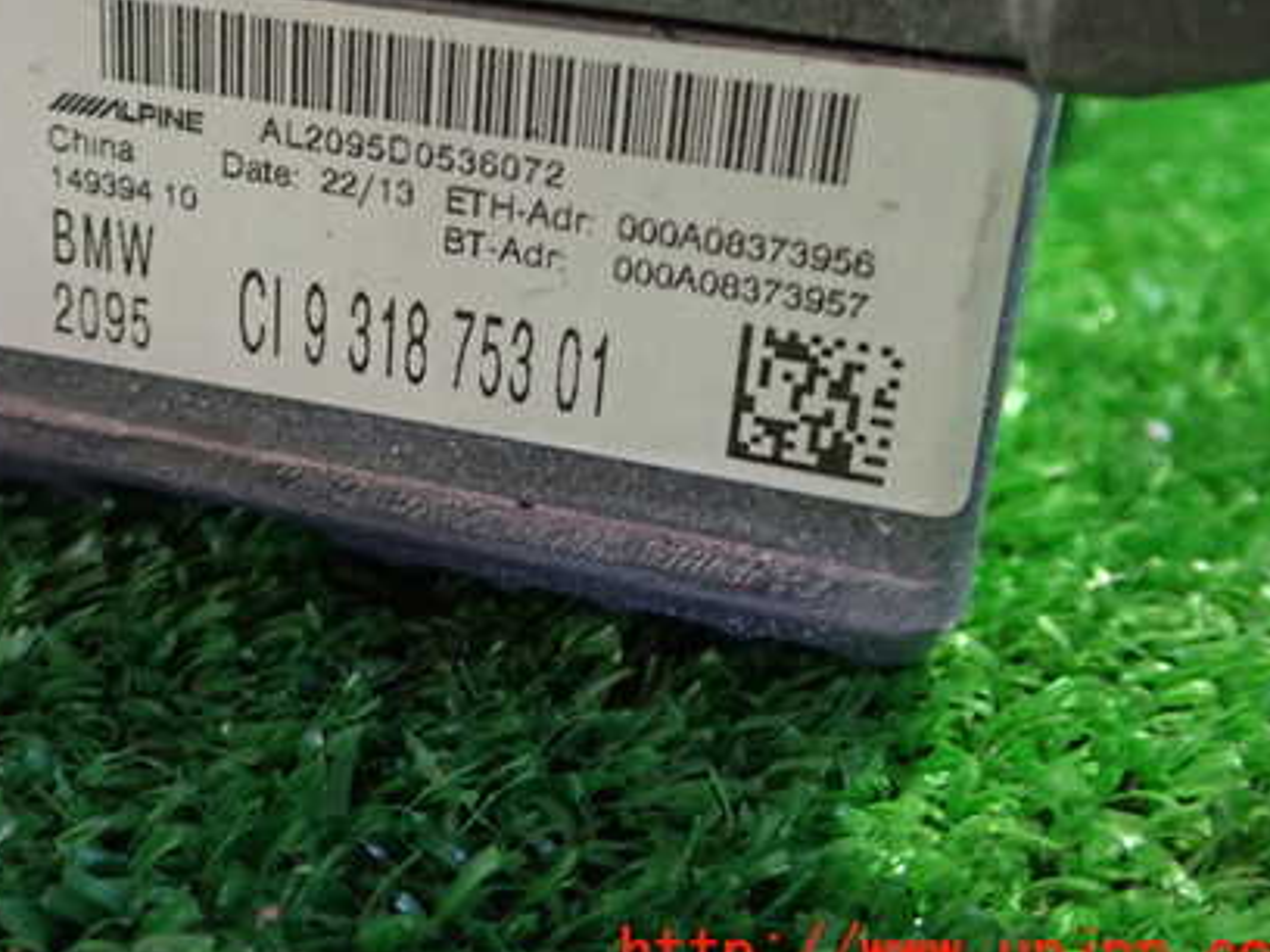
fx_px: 1944
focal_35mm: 53
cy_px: 296
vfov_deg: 27.3
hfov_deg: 35.7
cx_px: 389
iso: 800
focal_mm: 6.37
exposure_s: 1/20
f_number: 2.5
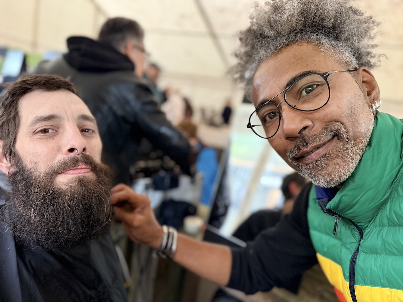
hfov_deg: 71.6
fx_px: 279
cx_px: 202
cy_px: 151
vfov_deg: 56.8
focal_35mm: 24
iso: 400
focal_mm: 6.76
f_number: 1.78
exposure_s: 1/60
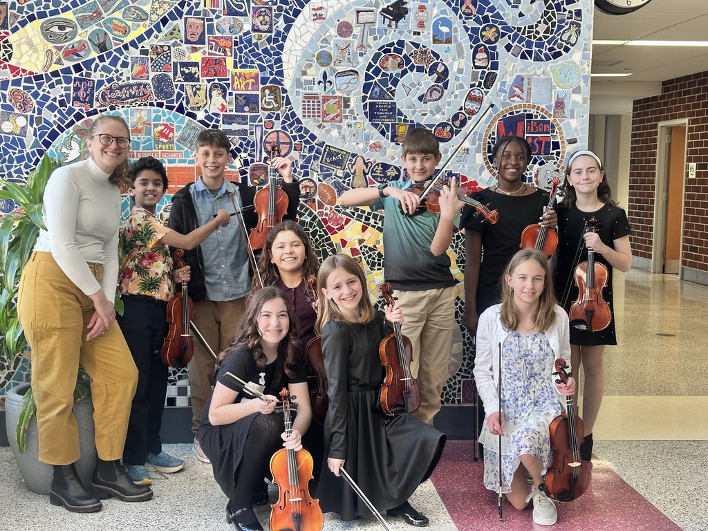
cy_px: 266
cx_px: 354
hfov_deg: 39.7
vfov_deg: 30.3
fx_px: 982
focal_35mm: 48
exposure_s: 1/60
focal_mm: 6.86
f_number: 1.78
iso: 80
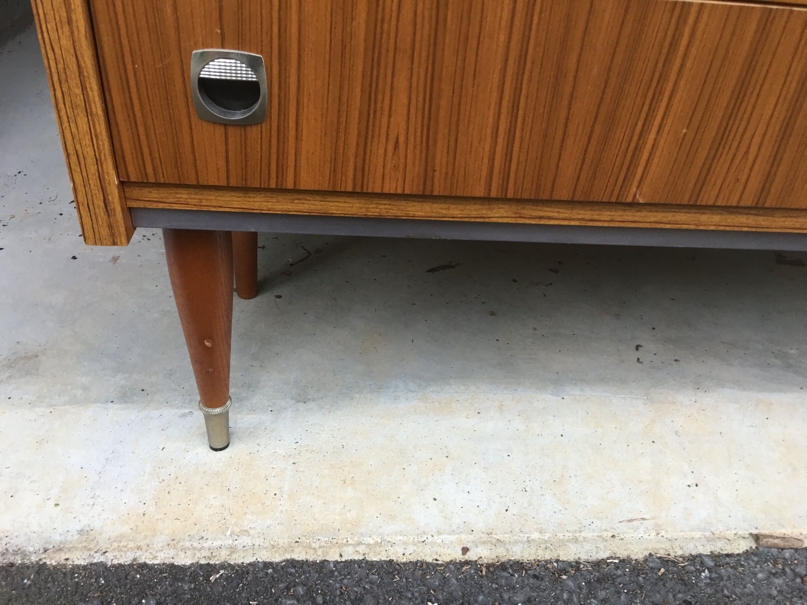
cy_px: 302
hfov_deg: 61.7
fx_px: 676
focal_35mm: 29
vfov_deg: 48.2
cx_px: 404
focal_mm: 4.15
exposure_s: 1/17
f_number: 2.2
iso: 50
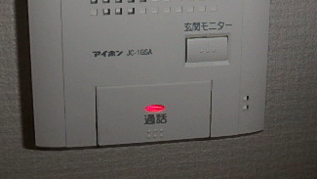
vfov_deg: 24.0
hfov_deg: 45.5
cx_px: 161
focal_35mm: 45
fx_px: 378
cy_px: -38
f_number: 6
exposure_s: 1/30
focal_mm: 3.7
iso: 160
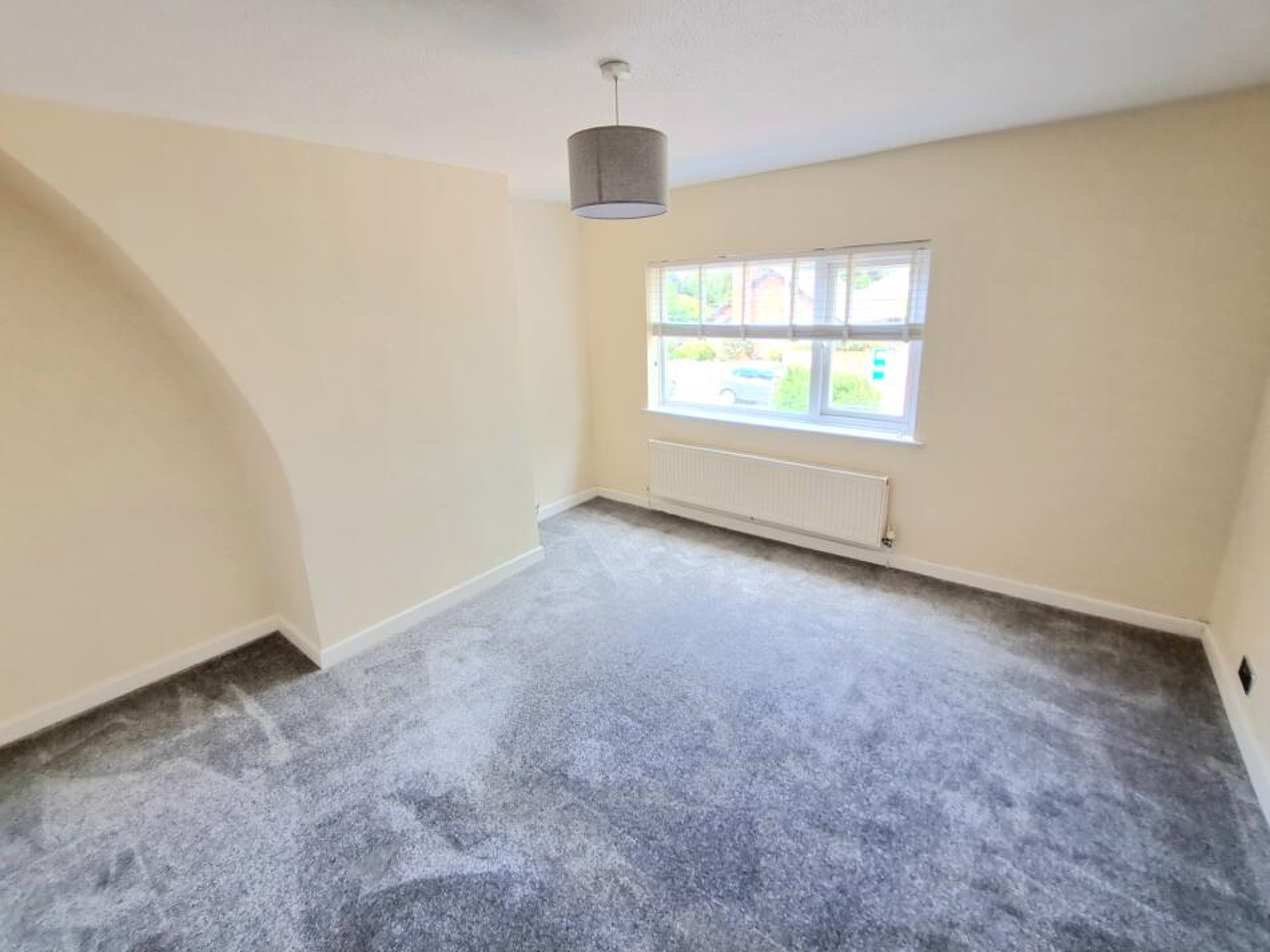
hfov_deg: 102.1
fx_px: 514
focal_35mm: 14
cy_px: 450
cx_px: 640
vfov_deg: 85.6
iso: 64
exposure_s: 1/50
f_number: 2.2
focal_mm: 1.74
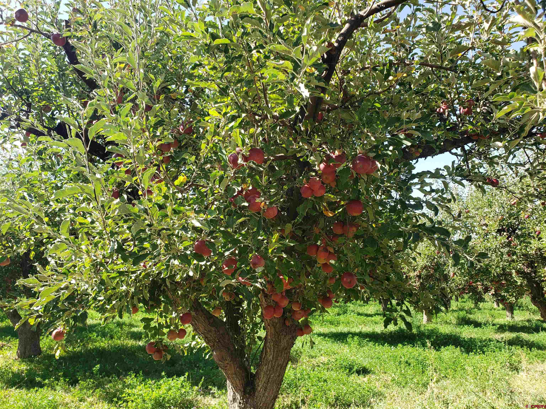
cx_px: 273
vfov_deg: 53.1
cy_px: 204
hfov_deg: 67.3
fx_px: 410
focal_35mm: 26
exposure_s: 1/352
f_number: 2.4
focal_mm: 4.3
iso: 50
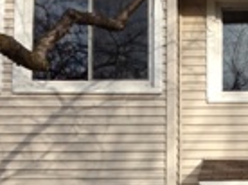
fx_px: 815
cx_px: 241
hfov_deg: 17.0
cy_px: 210
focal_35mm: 114
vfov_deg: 12.7
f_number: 2.4
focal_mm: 4.28
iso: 50
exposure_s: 1/1325
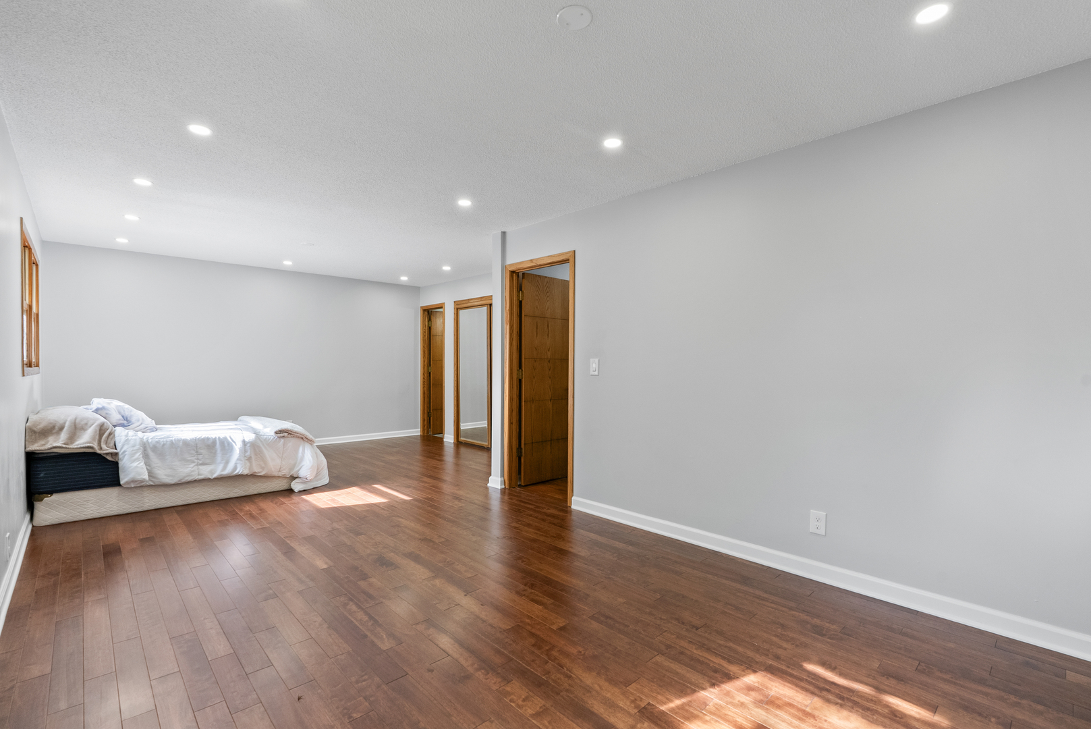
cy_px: 364
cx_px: 546
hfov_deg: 96.7
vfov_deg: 73.8
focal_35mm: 16
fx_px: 485
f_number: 9
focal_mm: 16
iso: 400
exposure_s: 1/15
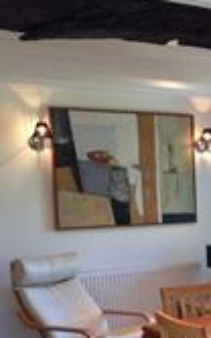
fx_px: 775
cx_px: 333
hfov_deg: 14.3
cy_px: 267
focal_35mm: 84
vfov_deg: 24.3
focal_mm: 4.13
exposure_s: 1/20
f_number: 2.4
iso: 64
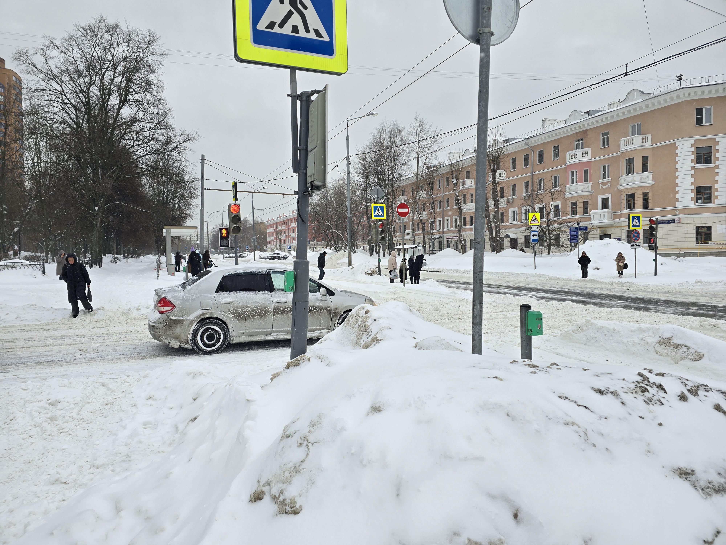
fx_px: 482
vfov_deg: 58.9
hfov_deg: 73.9
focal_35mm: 23
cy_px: 272
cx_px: 363
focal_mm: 6.3
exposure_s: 1/395
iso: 12
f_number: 1.7
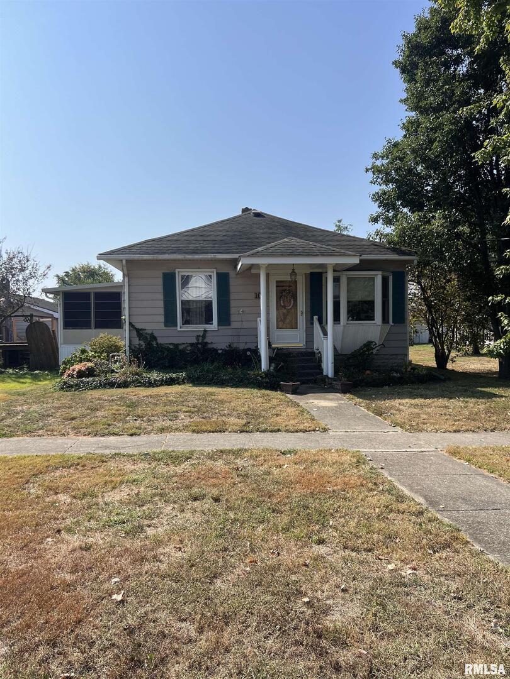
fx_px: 511
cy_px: 340
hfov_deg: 53.1
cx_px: 255
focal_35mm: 26
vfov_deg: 67.3
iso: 50
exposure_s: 1/5319
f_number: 1.5
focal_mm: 5.7
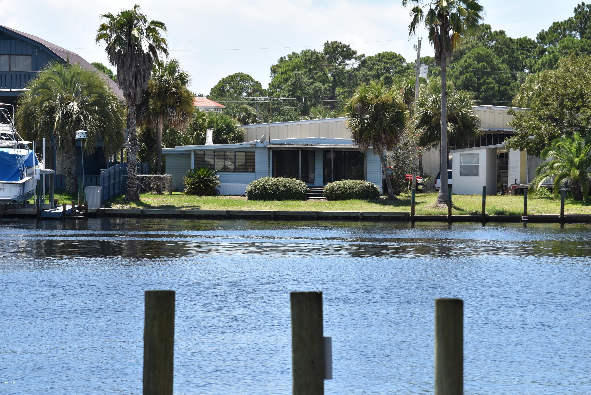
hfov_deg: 12.5
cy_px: 198
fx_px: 2709
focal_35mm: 165
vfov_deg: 8.3
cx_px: 296
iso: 200
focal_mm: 110
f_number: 9
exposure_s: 1/320
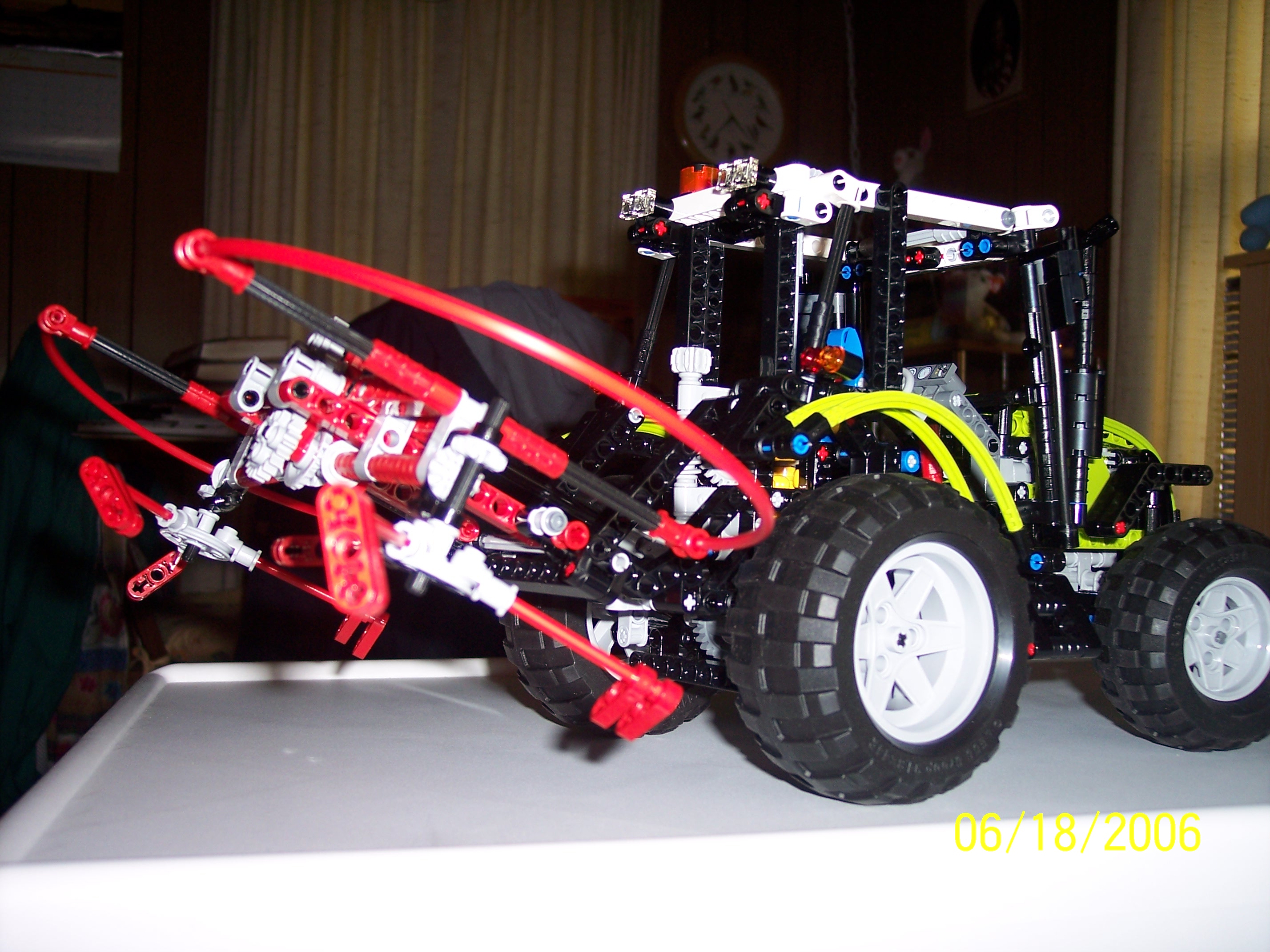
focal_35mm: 39
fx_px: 1431
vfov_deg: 36.8
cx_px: 635
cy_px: 476
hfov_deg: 47.9
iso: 100
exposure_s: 1/60
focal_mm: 8
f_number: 2.8
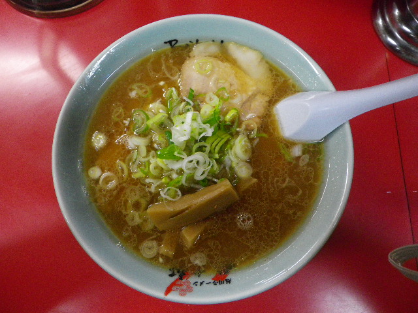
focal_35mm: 28
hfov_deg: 63.4
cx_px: 209
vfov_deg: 49.7
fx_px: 338
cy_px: 156
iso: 400
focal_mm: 4.9
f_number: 2.6
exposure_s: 1/60
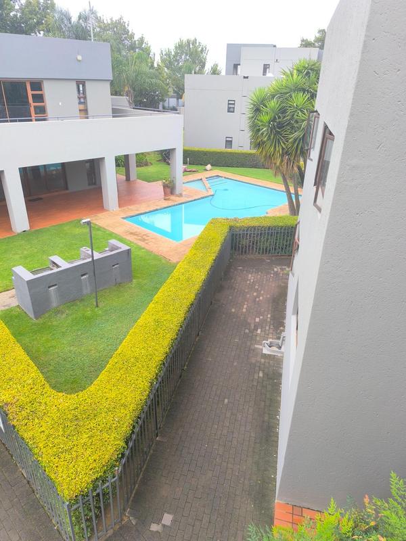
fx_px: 360
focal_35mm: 23
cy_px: 270
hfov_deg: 58.9
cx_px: 203
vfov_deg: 73.9
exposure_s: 1/115
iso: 50
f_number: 1.65
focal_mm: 6.14
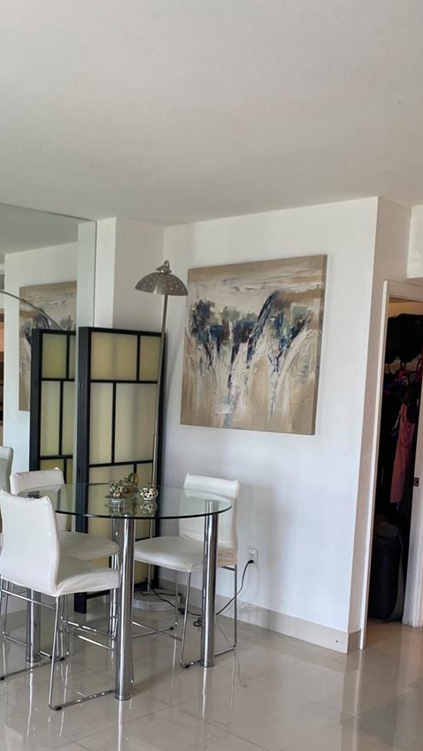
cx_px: 110
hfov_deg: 29.3
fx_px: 798
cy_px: 494
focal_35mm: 40
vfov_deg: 49.7
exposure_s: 1/120
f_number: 1.8
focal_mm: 4.25
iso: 125
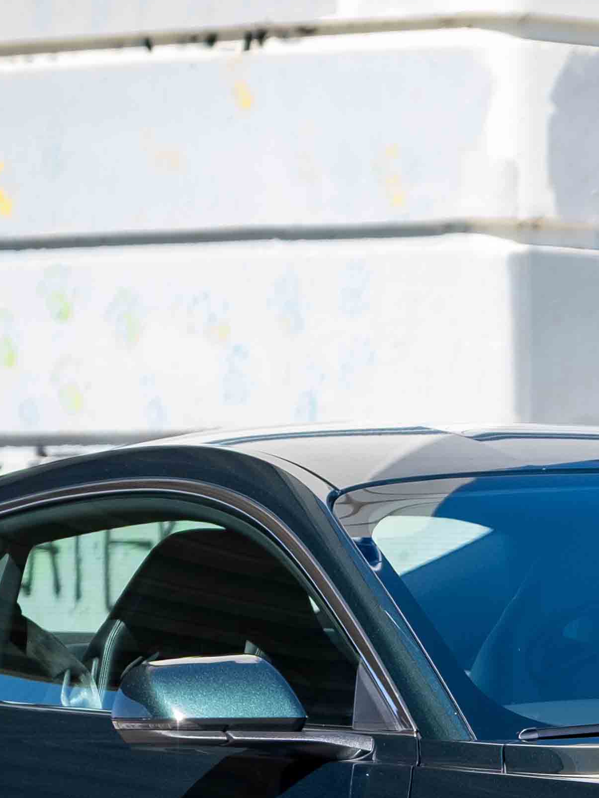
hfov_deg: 4.8
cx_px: 744
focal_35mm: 310
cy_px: 978
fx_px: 7150
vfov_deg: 6.3
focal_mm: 55
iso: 160
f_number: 2.8
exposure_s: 1/950
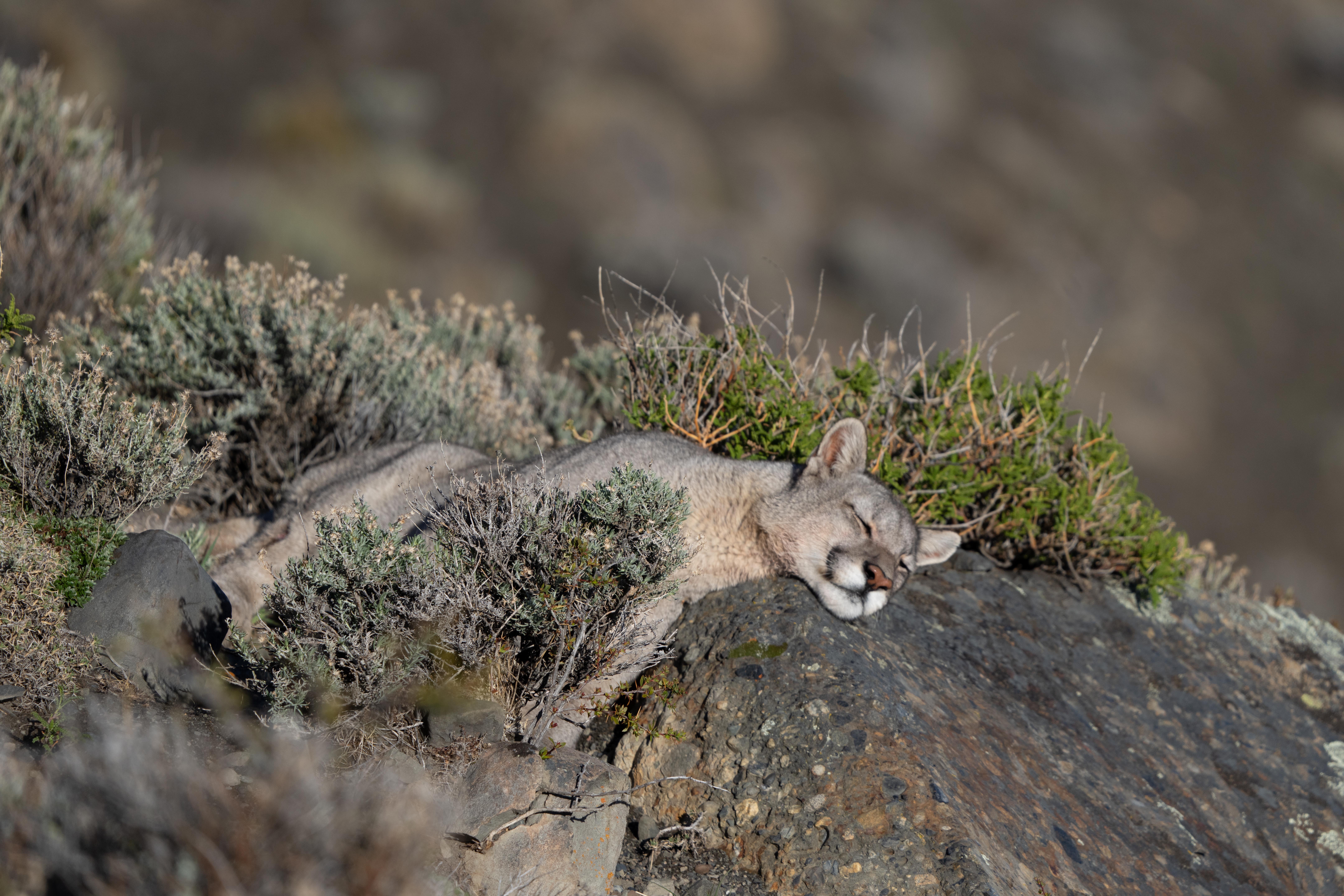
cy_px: 448
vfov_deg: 2.3
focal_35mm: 600
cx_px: 672
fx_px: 22398
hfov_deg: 3.4
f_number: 7.1
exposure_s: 1/1250
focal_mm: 600
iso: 250
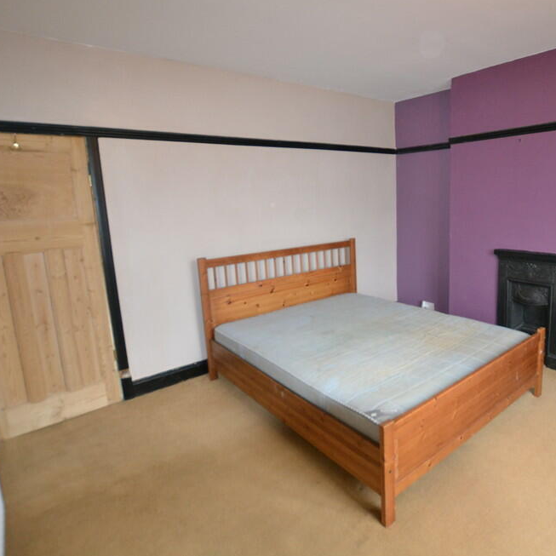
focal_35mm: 20
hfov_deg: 73.2
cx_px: 358
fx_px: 363
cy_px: 267
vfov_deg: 74.8
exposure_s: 1/60
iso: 1250
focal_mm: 10
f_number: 3.5
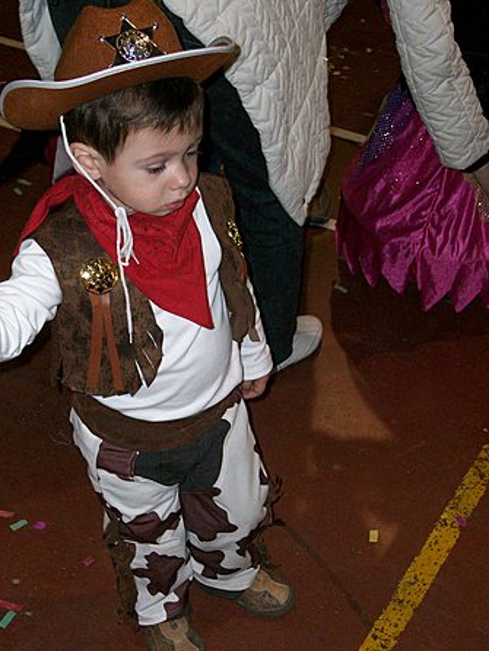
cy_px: 333
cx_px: 235
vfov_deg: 33.8
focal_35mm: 57
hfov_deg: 25.7
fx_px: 1073
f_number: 3.6
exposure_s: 1/70.6
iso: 160
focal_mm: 8.8
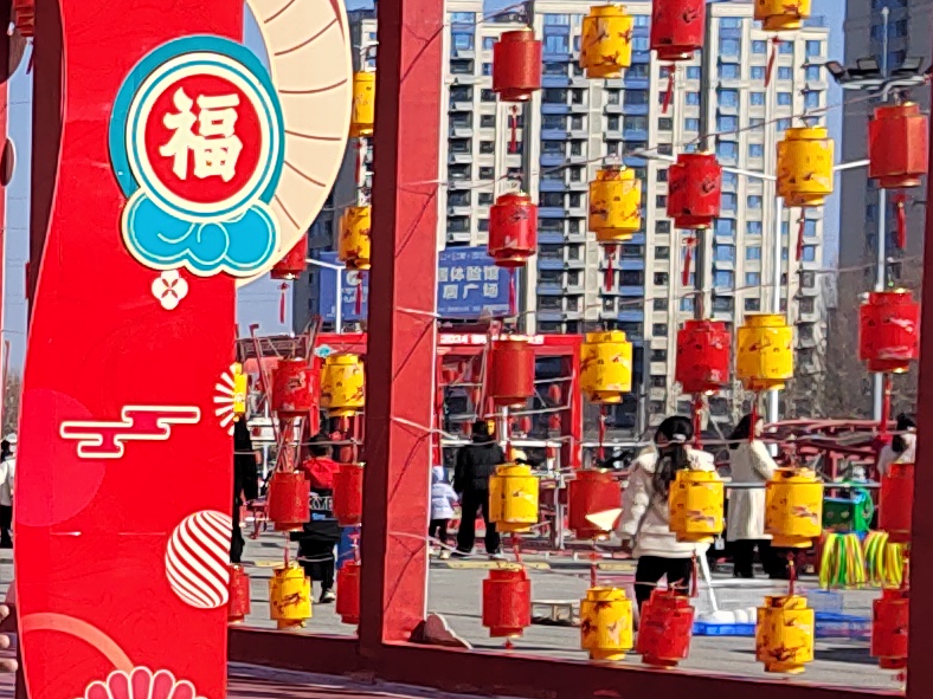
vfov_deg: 12.9
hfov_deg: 15.0
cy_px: 596
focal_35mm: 114
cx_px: -746
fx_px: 3073
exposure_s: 1/2000
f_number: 1.9
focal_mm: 5.52
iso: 240
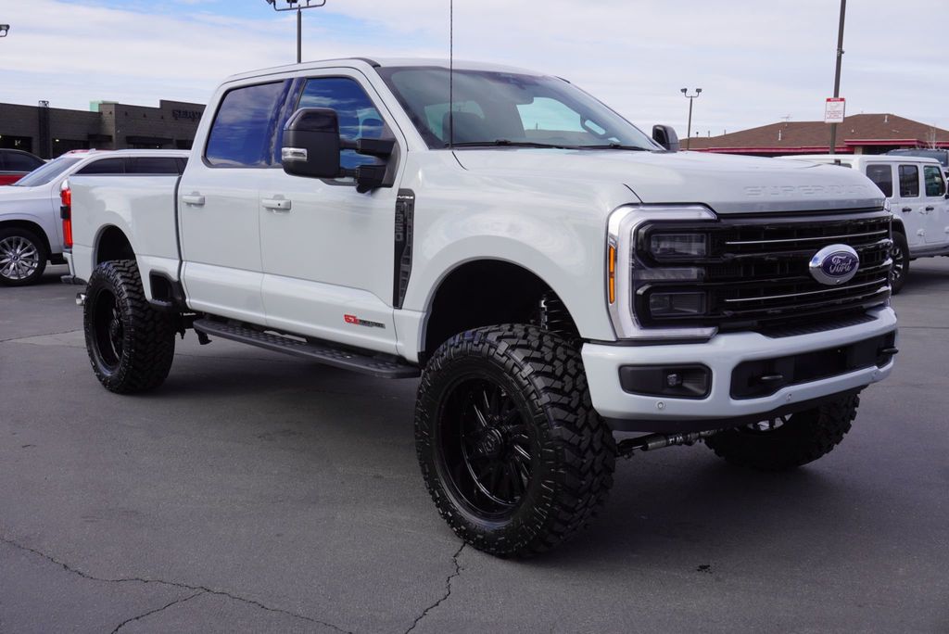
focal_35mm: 38
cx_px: 474
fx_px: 989
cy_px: 317
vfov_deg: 35.5
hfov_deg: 51.3
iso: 100
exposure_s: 1/125
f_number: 10
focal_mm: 25
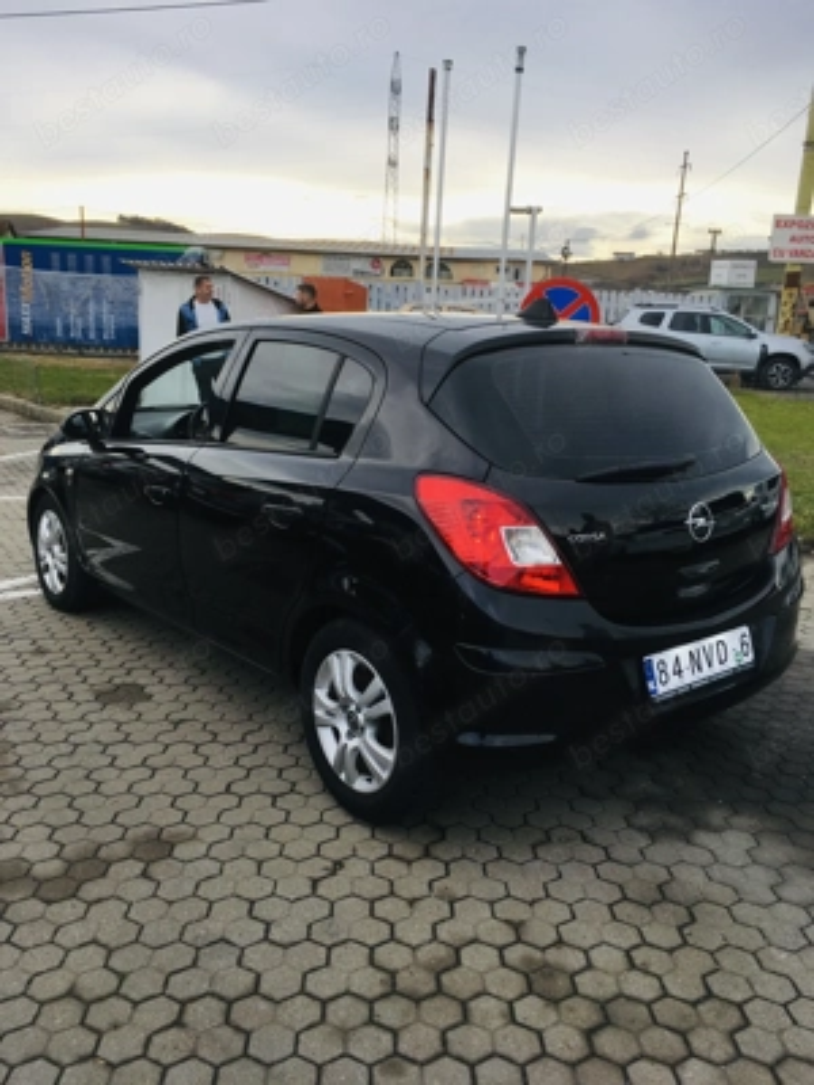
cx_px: 407
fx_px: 909
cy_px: 542
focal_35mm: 29
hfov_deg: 48.2
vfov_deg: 61.7
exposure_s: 1/718
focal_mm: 4.15
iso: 25
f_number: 2.2
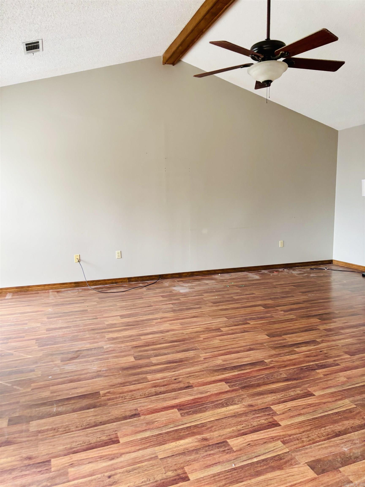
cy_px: 244
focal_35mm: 26
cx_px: 182
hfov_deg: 53.1
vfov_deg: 67.3
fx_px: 366
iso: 125
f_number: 1.6
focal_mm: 5.96
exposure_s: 1/81
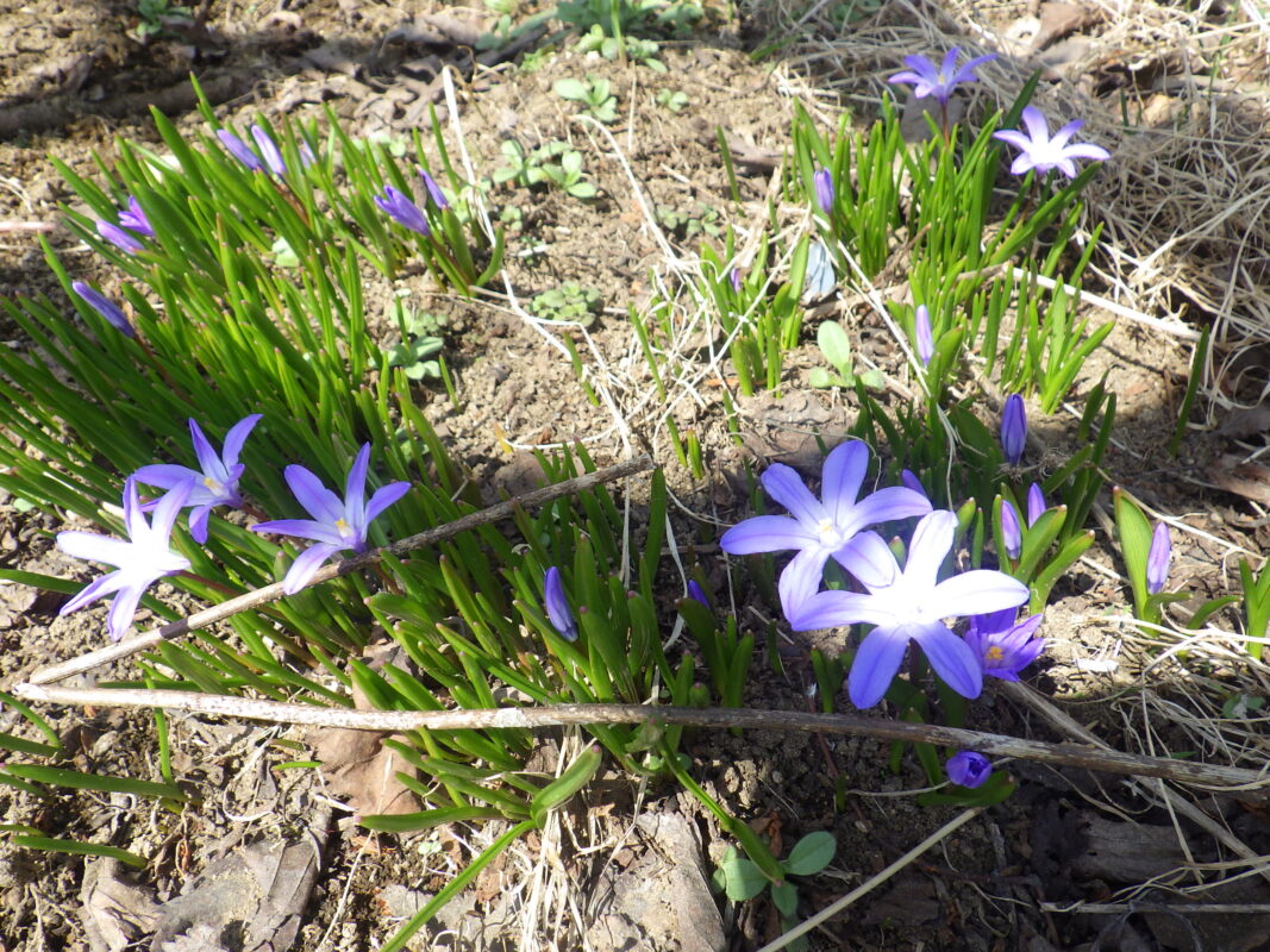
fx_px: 1027
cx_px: 635
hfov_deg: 63.4
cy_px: 476
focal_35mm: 28
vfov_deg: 49.7
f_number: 4.2
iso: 125
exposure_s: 1/320
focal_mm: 5
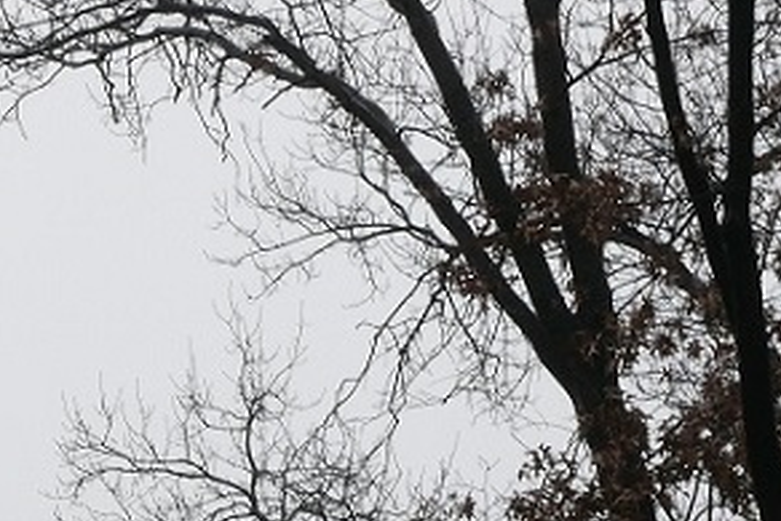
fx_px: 3863
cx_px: -197
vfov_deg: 7.6
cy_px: 675
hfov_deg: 11.3
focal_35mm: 178
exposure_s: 1/80
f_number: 8
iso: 100
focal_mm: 13.2
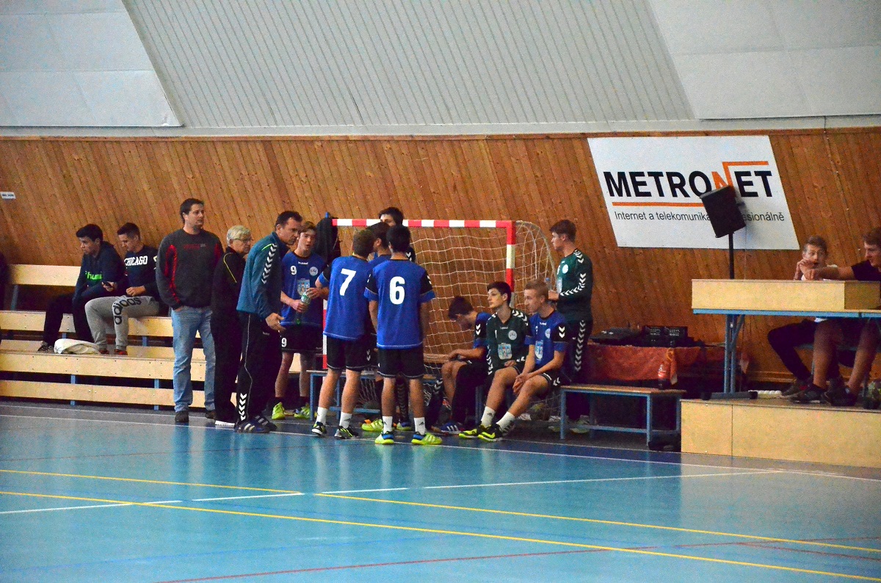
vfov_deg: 8.7
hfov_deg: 13.1
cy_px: 292
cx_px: 440
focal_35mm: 158
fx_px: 3845
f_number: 5.6
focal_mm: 105
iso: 6400
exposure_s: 1/1250
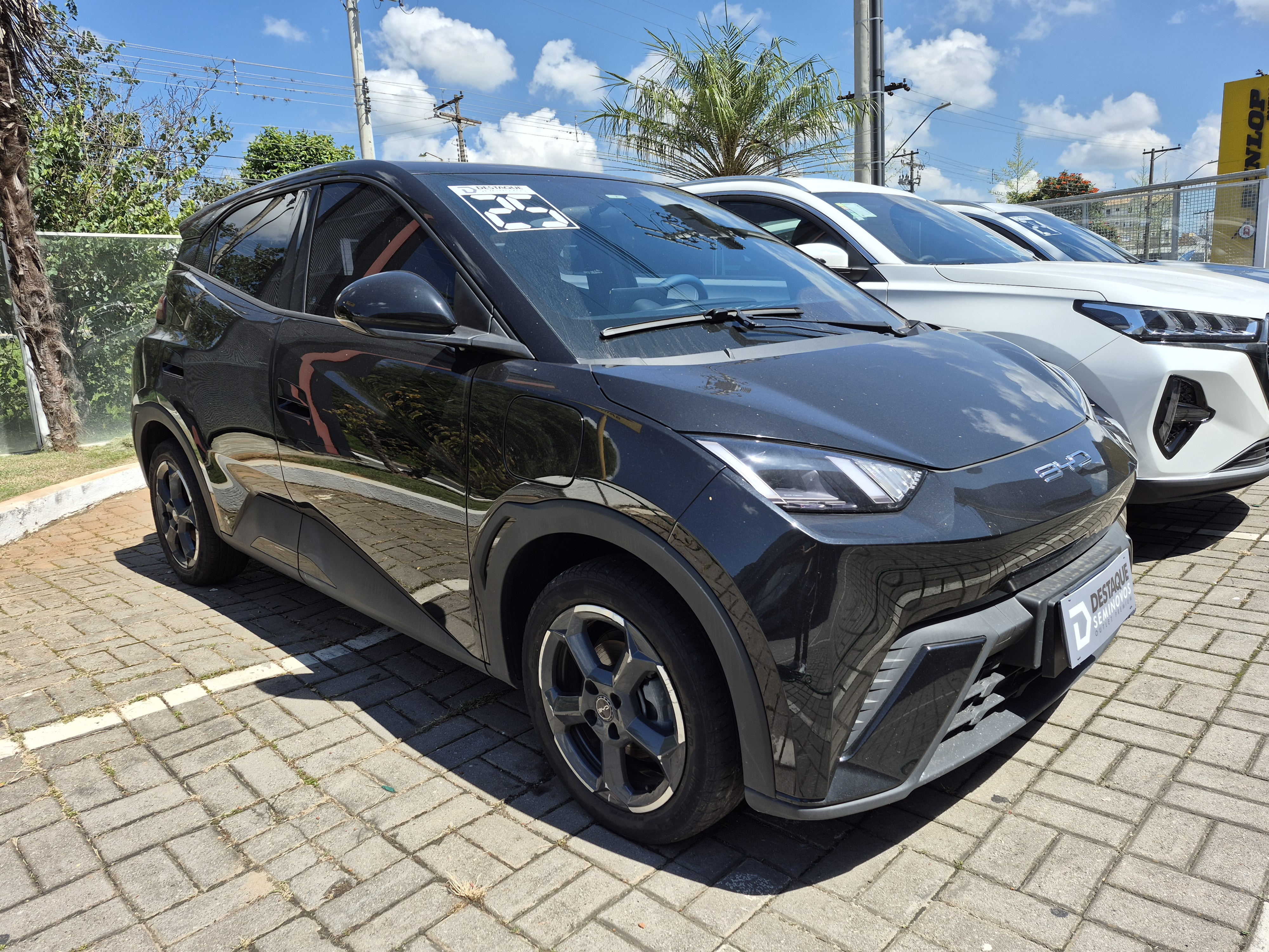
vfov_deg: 58.9
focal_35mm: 23
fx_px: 843
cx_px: 634
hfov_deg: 73.9
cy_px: 476
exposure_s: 1/1400
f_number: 1.8
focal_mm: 5.4
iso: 25
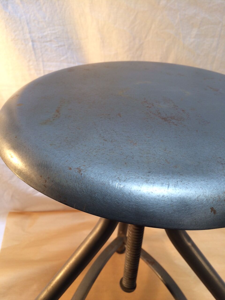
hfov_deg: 48.2
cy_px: 150
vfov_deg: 61.7
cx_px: 112
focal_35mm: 29
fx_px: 251
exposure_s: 1/50
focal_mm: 4.15
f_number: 2.2
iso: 40
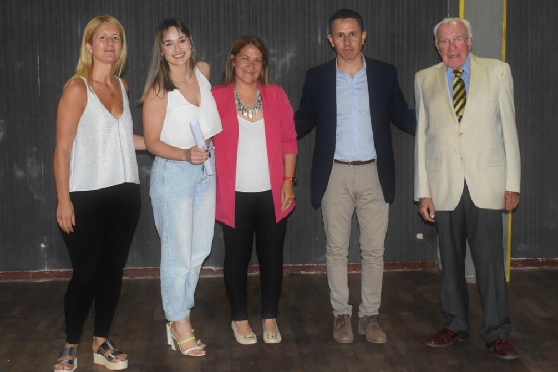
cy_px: 186
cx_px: 280
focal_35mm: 58
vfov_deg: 23.4
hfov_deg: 34.5
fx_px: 899
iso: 3200
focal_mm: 38
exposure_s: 1/60
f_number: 7.1
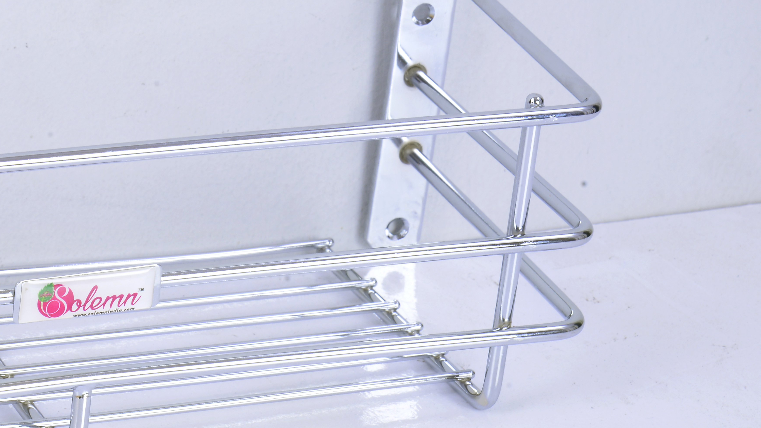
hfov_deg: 10.5
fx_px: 4096
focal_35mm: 203
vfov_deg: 6.0
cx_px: 29
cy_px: 231
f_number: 19
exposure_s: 1/125
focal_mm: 92
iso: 320
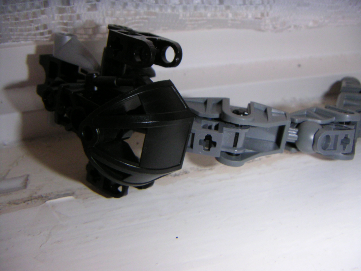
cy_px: 136
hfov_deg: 50.1
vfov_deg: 38.7
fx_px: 386
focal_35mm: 37
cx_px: 180
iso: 200
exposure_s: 1/45
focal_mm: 4.8
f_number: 6.7
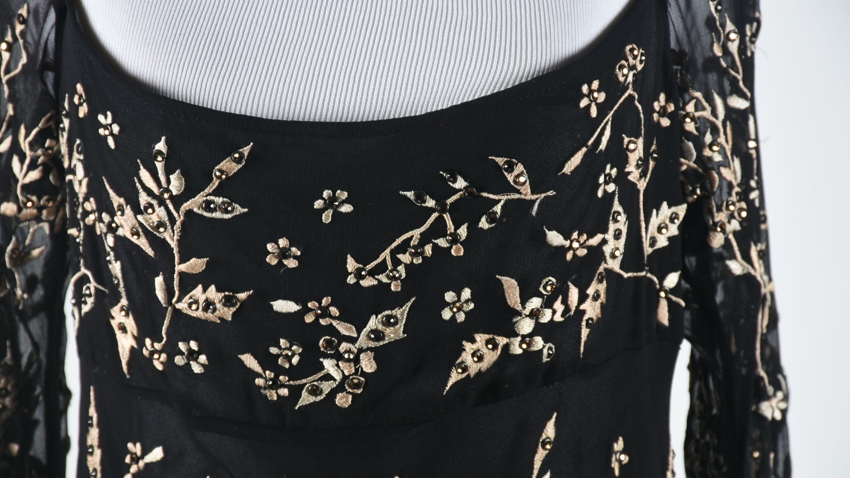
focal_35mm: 221
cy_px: 260
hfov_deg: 9.8
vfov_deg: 5.5
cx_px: 426
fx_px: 4981
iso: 200
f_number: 9
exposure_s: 1/125
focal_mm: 140
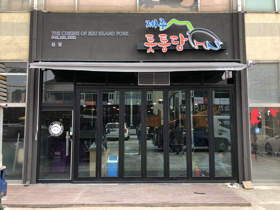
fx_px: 226
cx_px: 140
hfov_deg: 63.4
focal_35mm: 28
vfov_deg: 49.7
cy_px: 105
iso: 20
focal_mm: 4
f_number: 1.8
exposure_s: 1/304
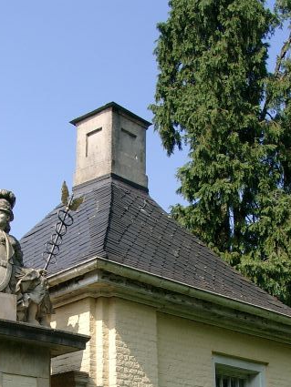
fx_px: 717
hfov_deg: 22.9
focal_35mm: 64
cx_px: 120
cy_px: 363
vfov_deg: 28.8
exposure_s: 1/581
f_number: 4
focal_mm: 7.13
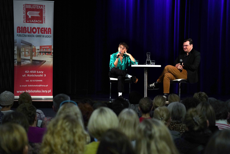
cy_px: 77
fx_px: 767
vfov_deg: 11.4
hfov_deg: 17.1
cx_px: 115
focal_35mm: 120
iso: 2500
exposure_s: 1/200
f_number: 5
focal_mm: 120
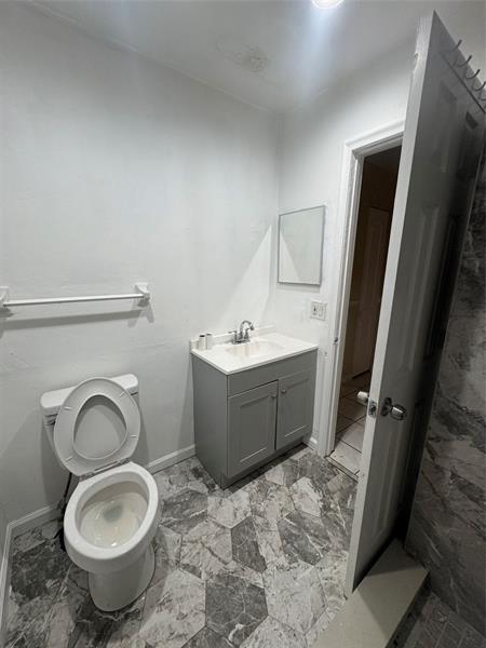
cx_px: 243
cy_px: 324
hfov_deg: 85.7
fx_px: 262
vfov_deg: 102.1
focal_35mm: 14
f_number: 2.2
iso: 160
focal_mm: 2.22
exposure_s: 1/120
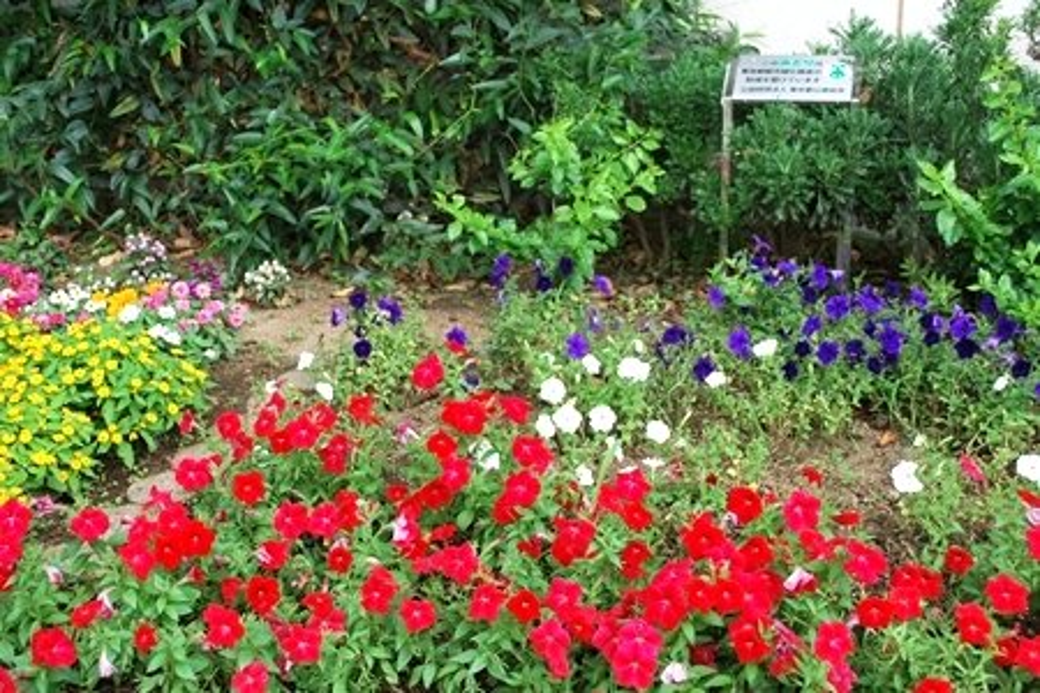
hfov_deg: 45.0
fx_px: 1257
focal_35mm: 44
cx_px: 520
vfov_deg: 30.8
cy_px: 346
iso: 140
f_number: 5.6
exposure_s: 1/125
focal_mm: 29
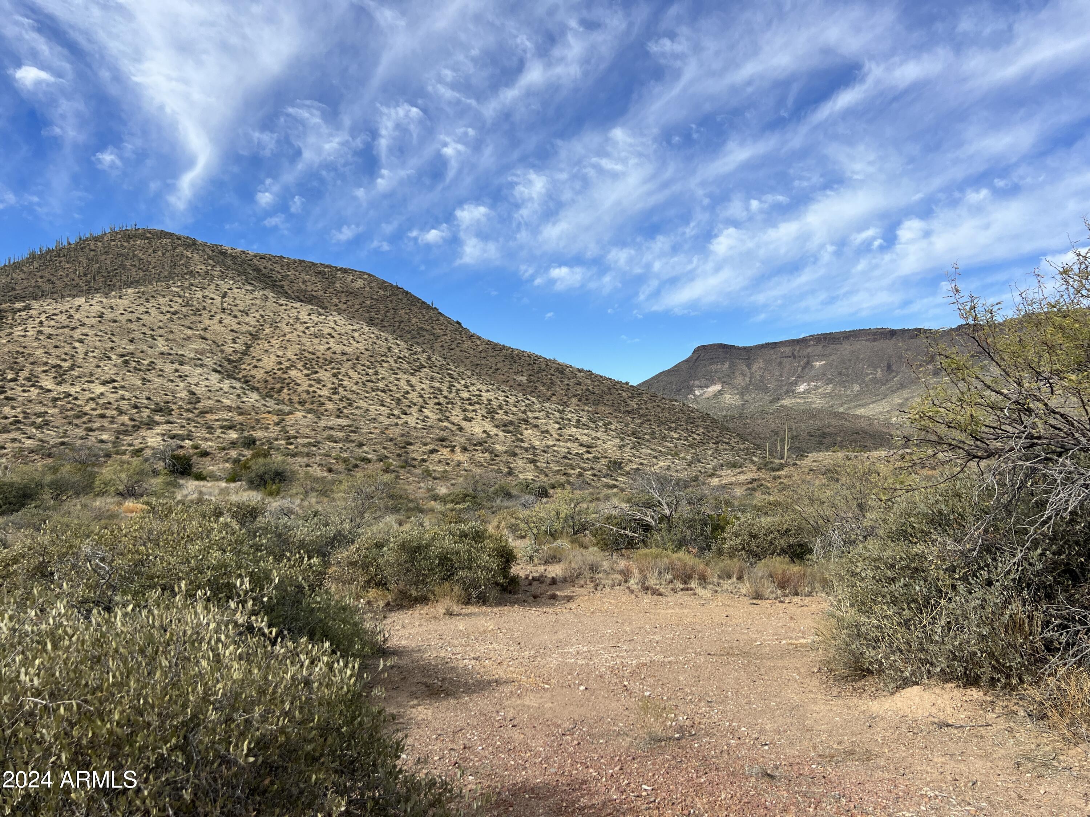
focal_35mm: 26
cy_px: 408
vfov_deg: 53.1
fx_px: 819
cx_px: 545
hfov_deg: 67.3
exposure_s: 1/4274
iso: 50
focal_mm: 5.7
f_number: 1.5
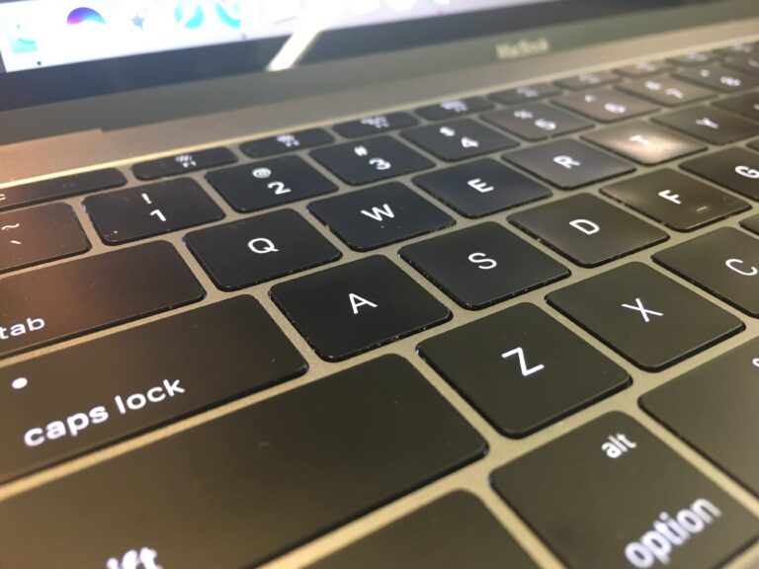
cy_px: 284
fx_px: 636
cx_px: 380
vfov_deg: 48.2
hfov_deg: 61.7
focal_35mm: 29
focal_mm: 4.15
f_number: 2.2
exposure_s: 1/15
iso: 200
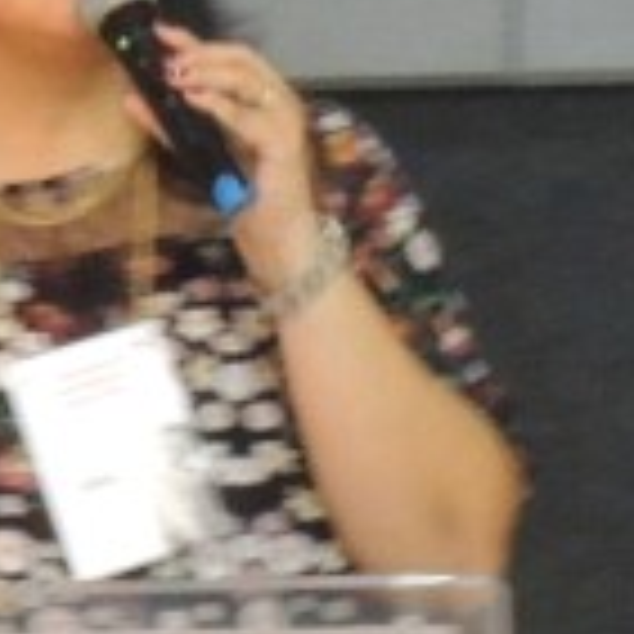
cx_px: 67
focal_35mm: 385
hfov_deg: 4.5
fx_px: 7978
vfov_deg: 4.5
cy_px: 540
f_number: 3.7
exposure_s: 1/4
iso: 800
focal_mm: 10.7
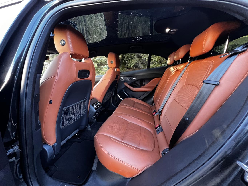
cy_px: 93
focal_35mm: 13
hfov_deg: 106.2
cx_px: 124
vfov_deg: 89.9
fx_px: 93
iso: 400
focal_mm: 1.57
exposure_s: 1/60
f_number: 1.8
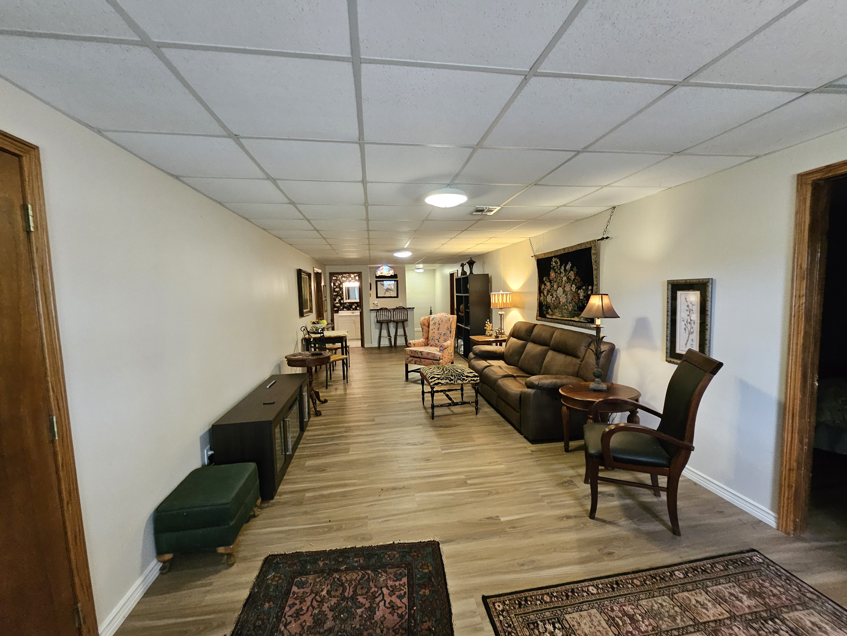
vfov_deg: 89.9
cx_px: 424
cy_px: 318
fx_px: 318
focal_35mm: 13
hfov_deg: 106.2
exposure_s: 1/30
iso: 400
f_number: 2.2
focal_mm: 1.74
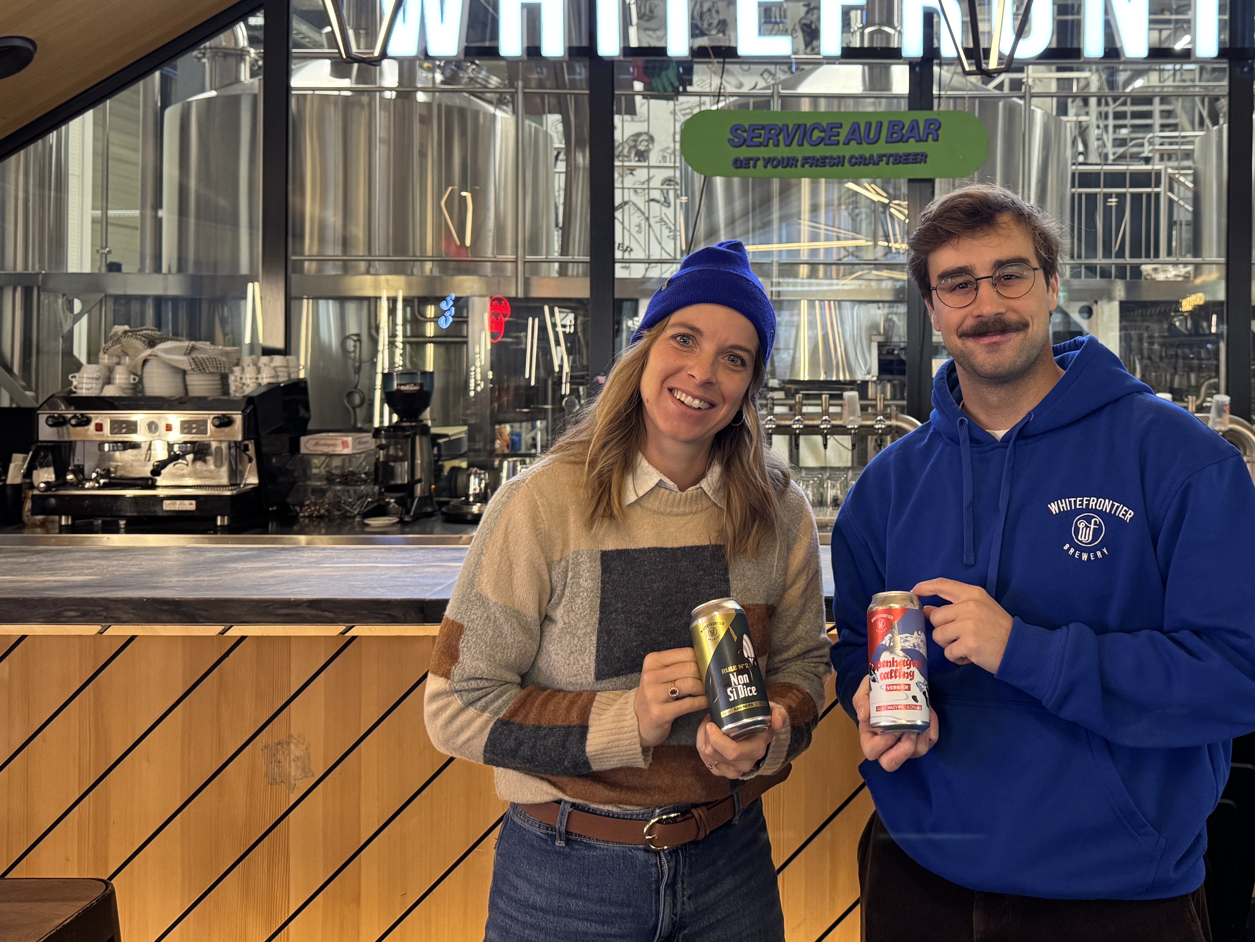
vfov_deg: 41.4
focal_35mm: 34
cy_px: 341
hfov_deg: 52.6
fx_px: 1233
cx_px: 868
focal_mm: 6.76
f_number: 1.78
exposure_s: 1/50
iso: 400
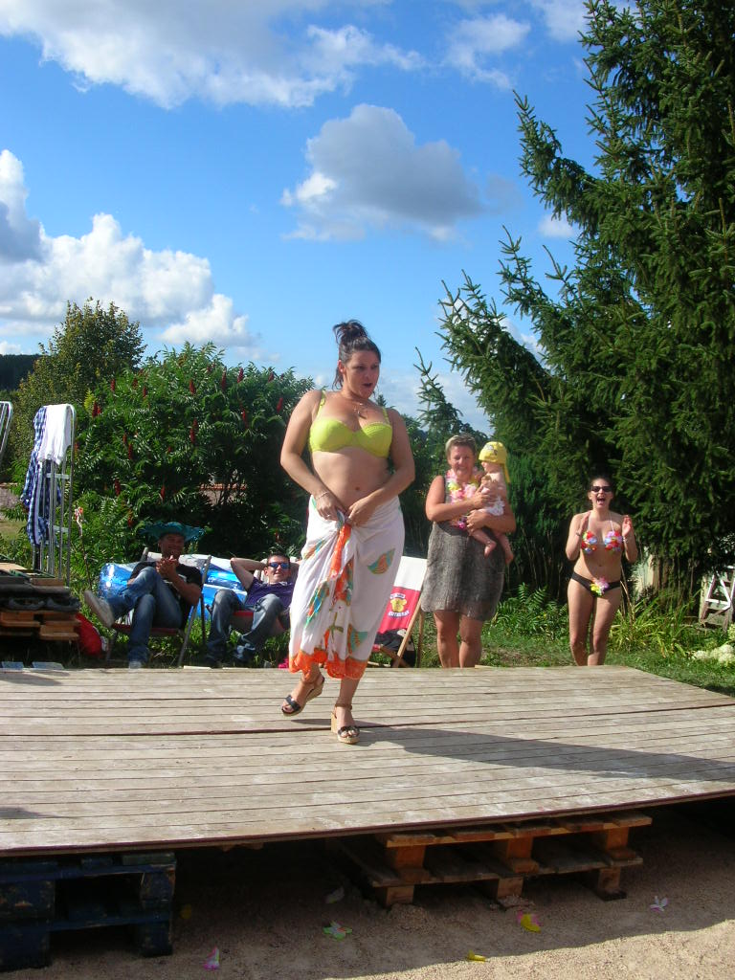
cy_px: 490
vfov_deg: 52.6
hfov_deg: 40.7
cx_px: 368
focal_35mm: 35
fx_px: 991
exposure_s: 1/278
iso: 50
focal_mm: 5.8
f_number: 5.6
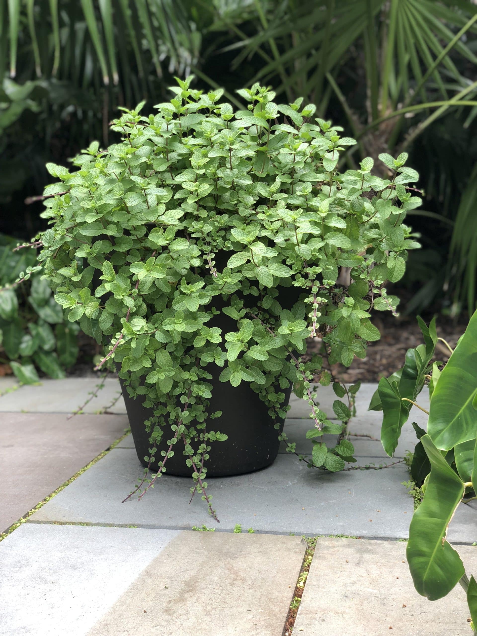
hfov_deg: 28.0
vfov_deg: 36.8
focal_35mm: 52
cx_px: 238
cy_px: 318
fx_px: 955
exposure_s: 1/60
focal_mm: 6
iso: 16
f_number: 2.4
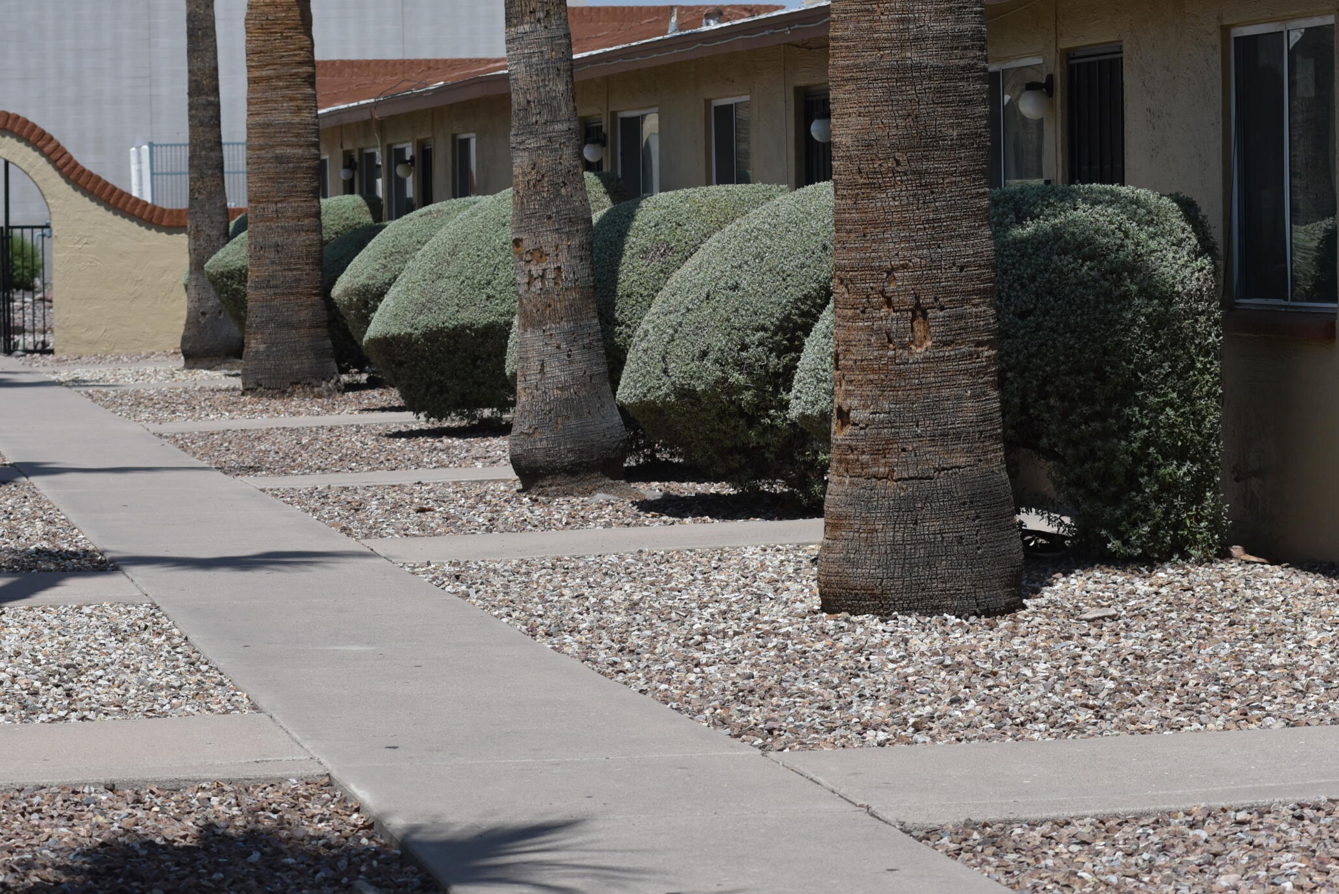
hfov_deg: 17.6
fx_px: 4316
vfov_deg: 11.8
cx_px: 589
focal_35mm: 116
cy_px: 401
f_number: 5.6
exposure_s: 1/500
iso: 220
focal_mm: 80
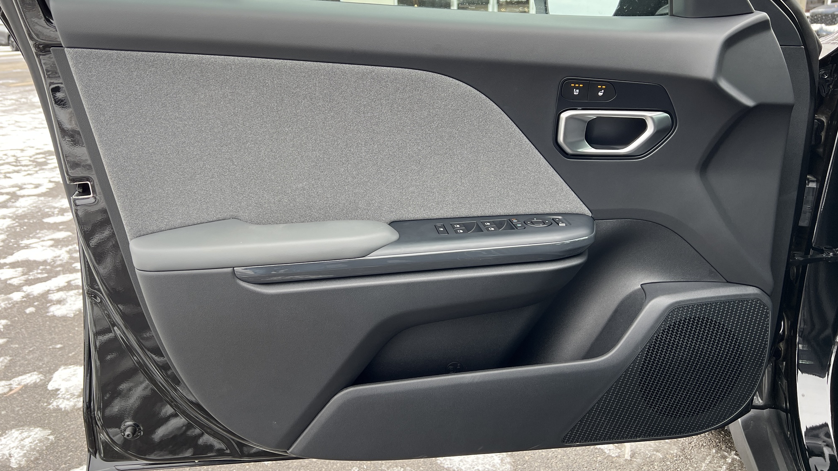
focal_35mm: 29
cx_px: 424
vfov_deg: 40.0
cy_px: 188
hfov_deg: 66.1
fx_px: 644
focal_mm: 5.7
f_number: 1.5
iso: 80
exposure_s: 1/121
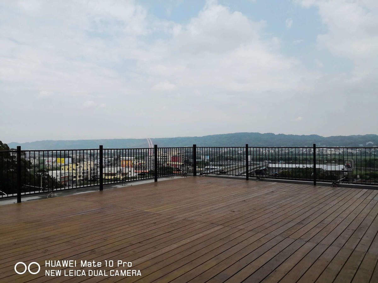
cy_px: 142
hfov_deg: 65.3
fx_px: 295
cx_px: 189
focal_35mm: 27
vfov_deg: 51.4
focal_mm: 3.95
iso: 50
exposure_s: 1/3676
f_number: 1.6
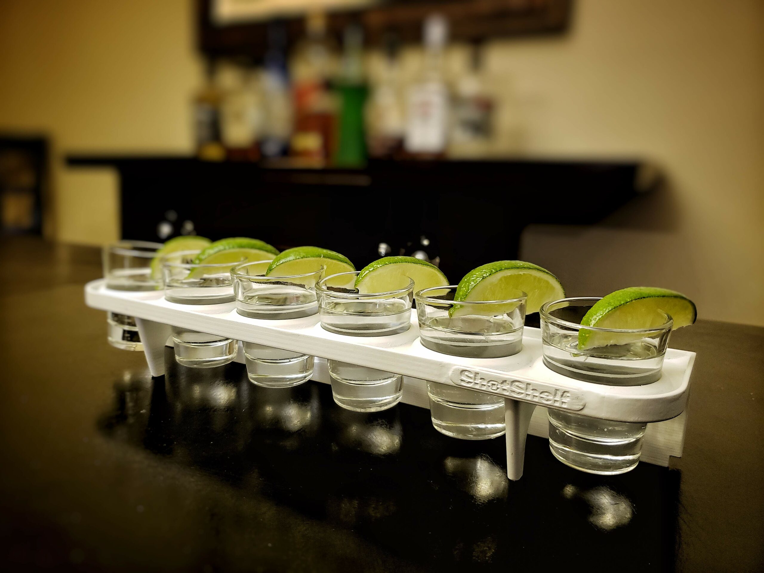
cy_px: 286
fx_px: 574
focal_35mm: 26
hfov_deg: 67.3
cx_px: 382
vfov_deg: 53.1
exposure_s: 1/40
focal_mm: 4.3
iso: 320
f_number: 1.5
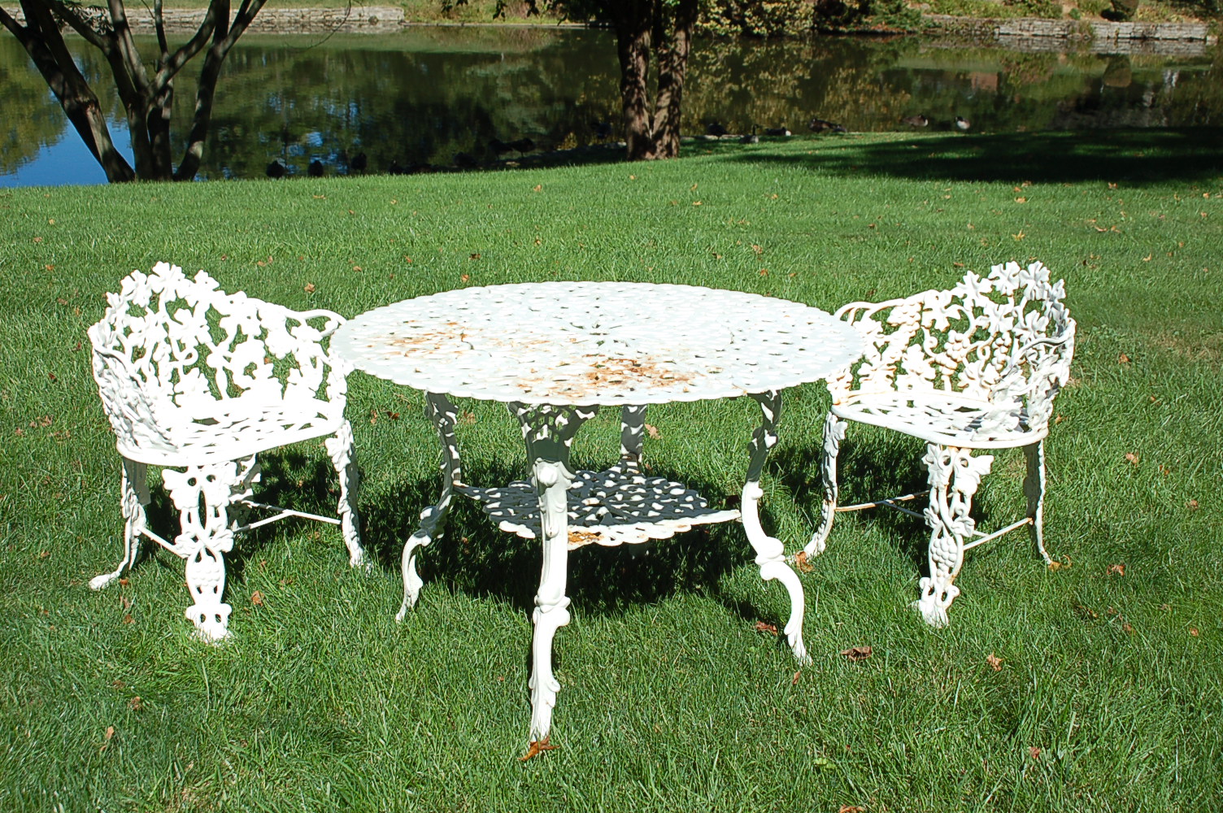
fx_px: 1731
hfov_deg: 38.9
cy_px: 406
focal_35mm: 51
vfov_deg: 26.4
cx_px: 612
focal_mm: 34
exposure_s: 1/400
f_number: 10
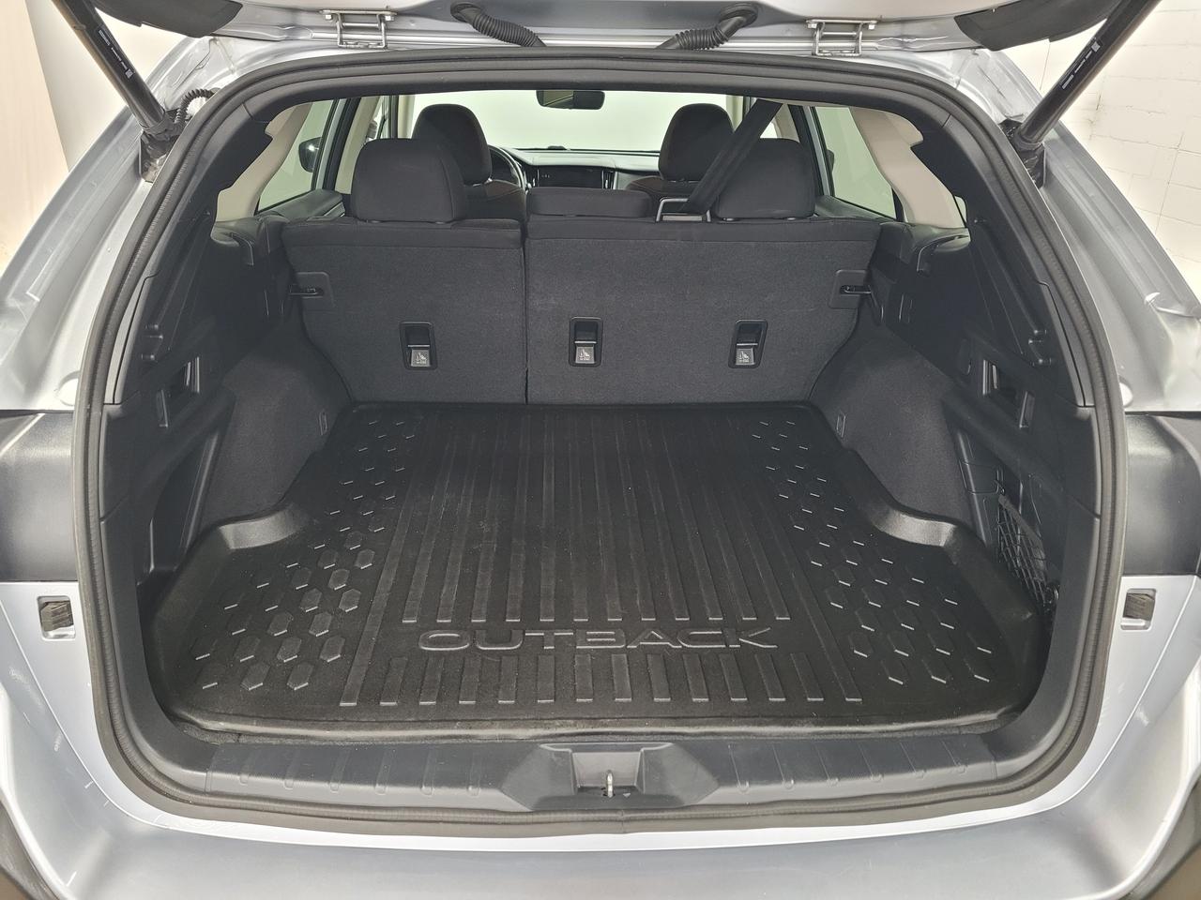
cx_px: 600
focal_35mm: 26
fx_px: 902
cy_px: 450
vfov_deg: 53.1
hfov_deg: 67.3
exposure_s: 1/40
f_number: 1.8
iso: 500
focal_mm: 5.4
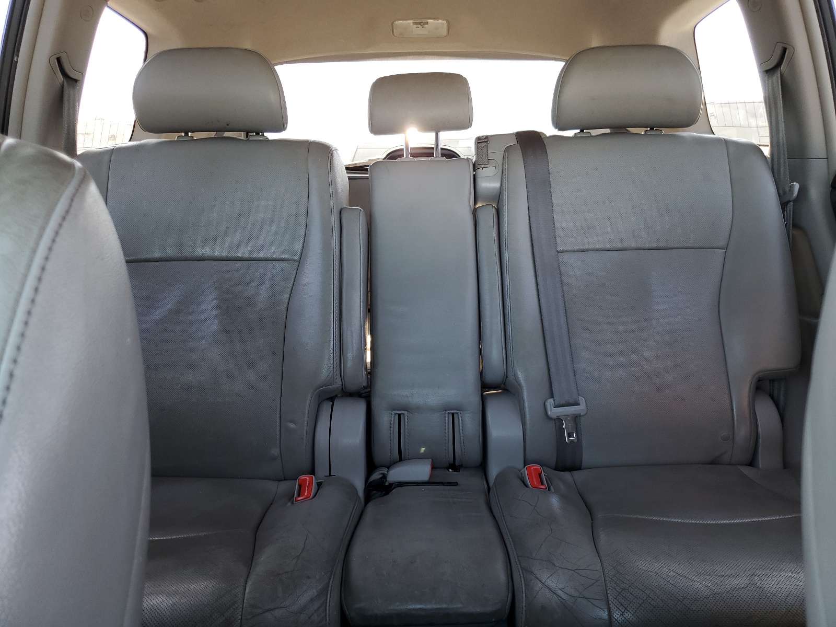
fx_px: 628
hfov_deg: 67.3
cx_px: 418
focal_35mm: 26
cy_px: 314
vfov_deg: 53.1
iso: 51
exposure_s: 1/60.2
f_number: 1.5
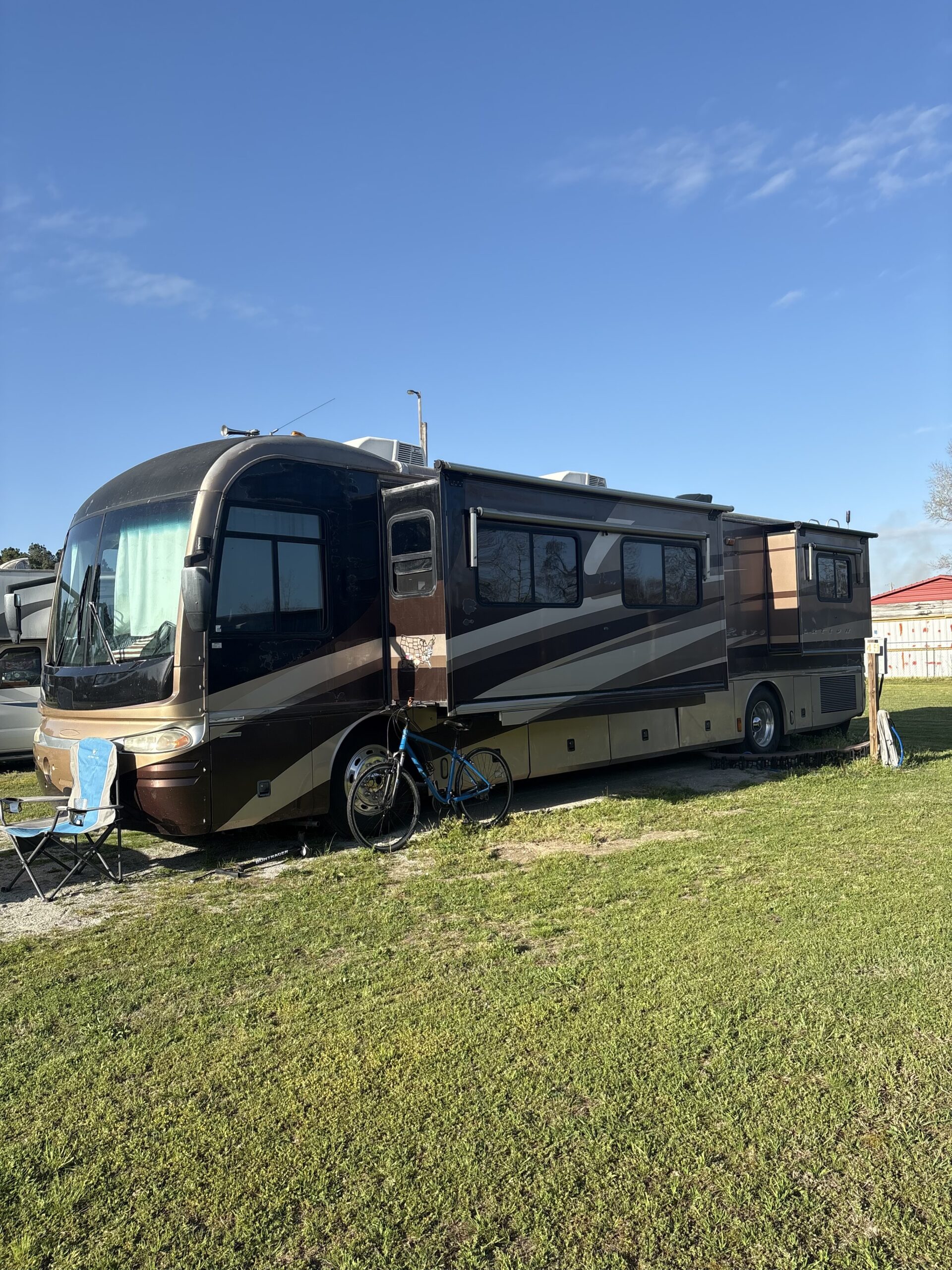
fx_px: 953
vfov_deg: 67.3
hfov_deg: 53.1
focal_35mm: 26
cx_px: 476
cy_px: 635
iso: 50
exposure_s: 1/2208
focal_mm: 5.96
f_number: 1.6
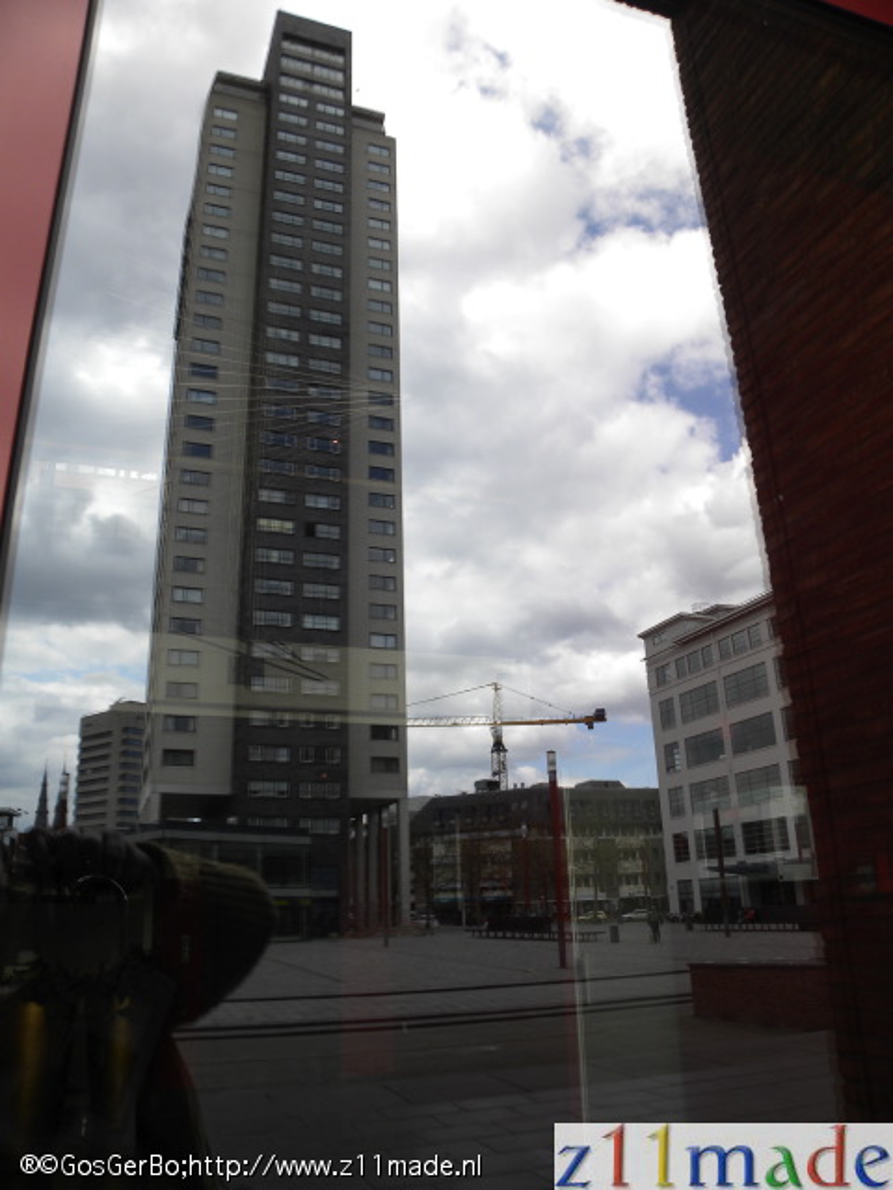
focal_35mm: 26
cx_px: 446
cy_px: 595
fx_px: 894
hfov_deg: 53.1
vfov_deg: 67.3
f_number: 4
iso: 64
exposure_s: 1/105
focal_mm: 4.6
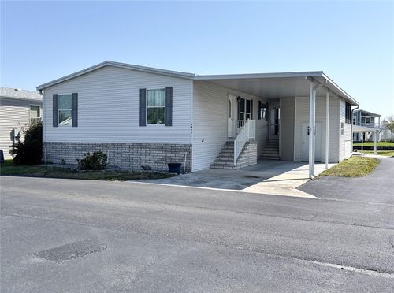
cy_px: 146
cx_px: 197
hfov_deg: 71.8
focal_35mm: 24
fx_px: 272
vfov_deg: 56.6
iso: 80
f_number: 1.78
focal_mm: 6.76
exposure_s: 1/6173
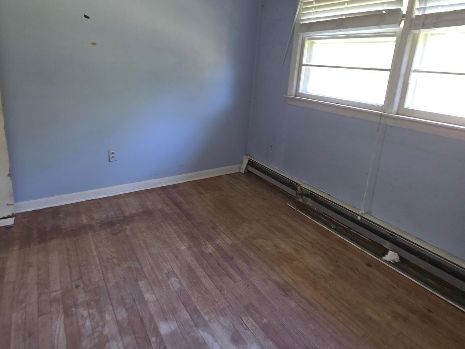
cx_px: 211
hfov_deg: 78.8
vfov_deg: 62.7
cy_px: 135
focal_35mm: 21
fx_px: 282
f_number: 1.9
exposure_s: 1/24
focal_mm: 2.2
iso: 500
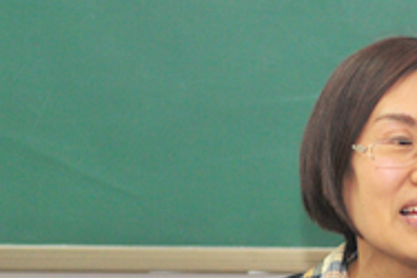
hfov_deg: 9.1
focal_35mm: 224
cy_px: 318
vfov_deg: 6.1
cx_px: 448
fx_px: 2592
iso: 800
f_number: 3.5
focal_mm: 70
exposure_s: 1/125
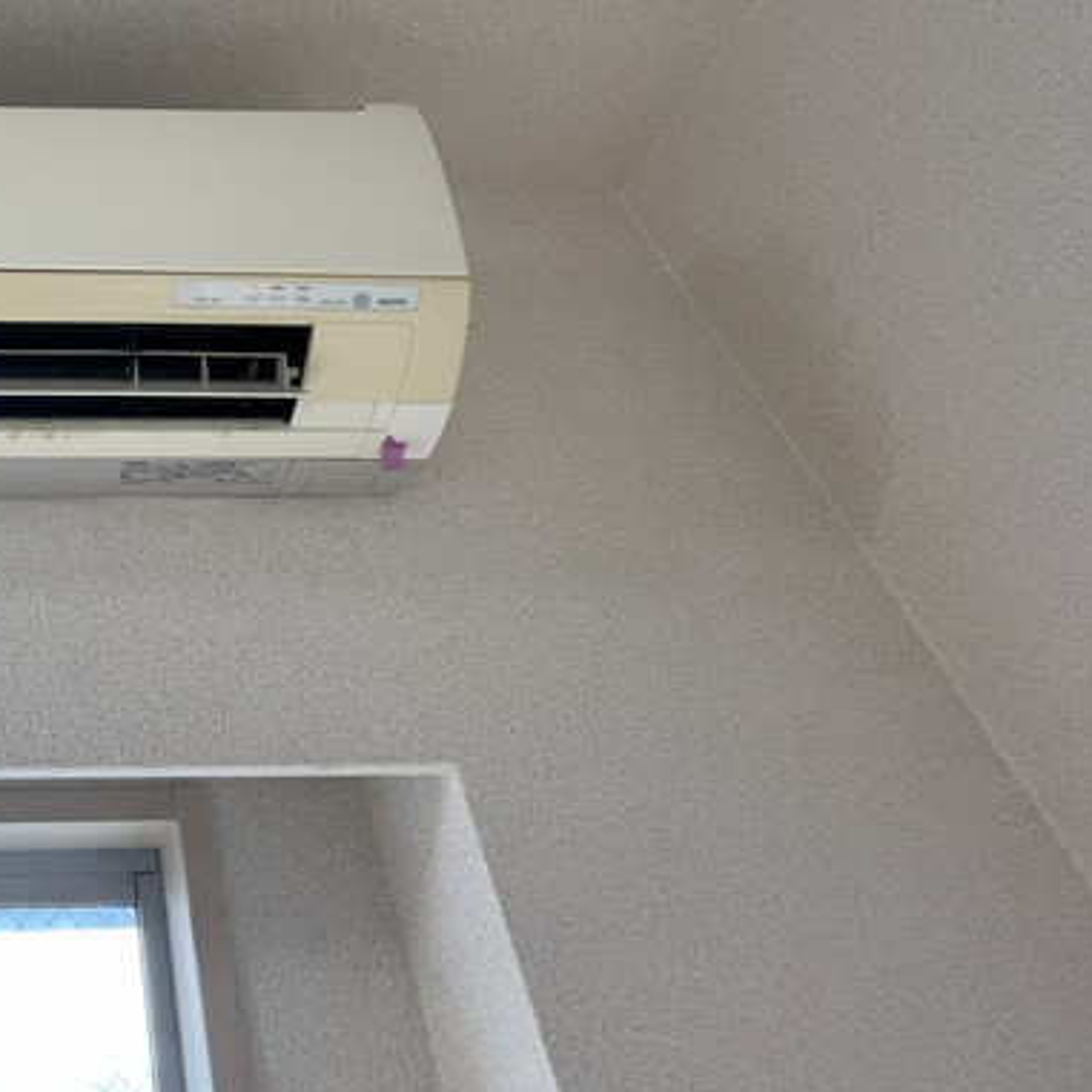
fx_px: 928
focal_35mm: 26
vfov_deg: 59.0
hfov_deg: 49.8
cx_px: 6
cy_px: 332
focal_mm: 1.55
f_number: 2.4
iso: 250
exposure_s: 1/99
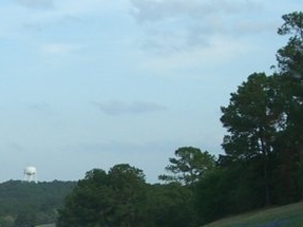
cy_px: 195
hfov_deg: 15.5
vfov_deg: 11.6
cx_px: 79
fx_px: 1111
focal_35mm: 127
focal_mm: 6.2
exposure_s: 1/200
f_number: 4.3
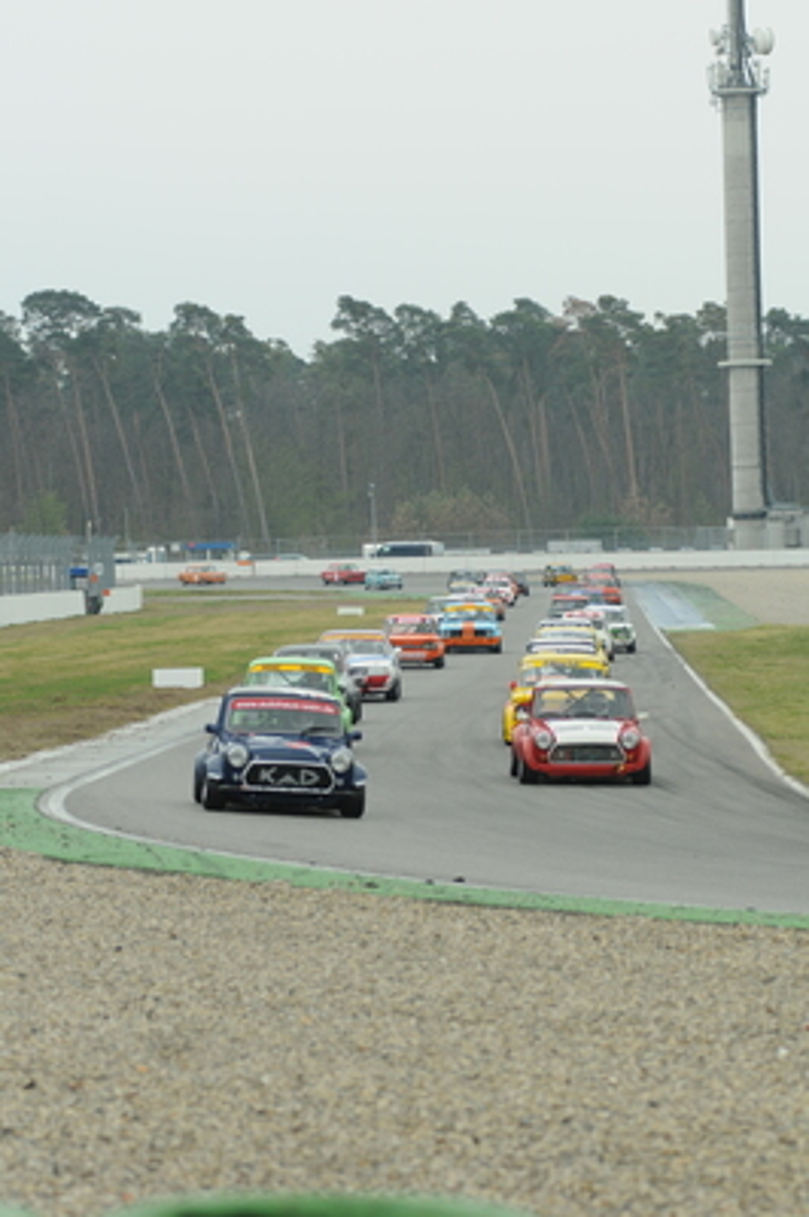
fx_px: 5065
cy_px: 608
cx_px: 404
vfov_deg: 13.7
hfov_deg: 9.1
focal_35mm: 150
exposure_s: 1/320
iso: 200
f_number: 3.5
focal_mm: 100
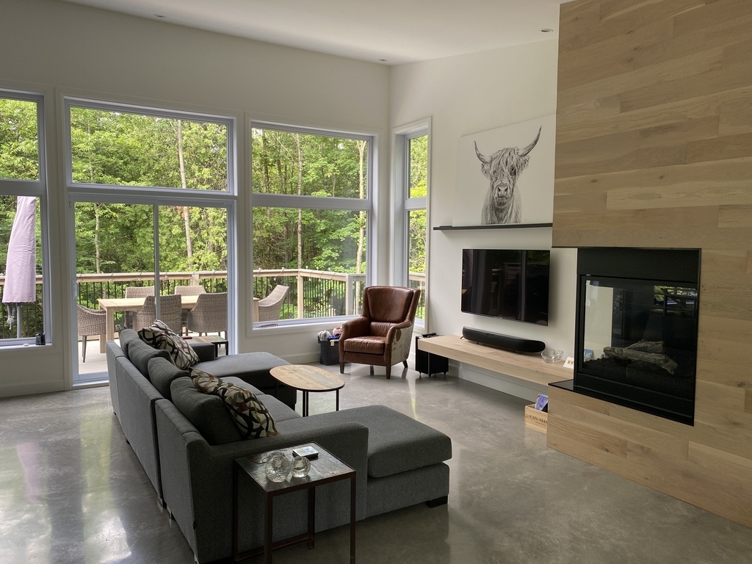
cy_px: 282
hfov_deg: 67.3
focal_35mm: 26
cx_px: 376
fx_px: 565
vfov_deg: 53.1
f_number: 1.8
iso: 50
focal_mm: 4.25
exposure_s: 1/122
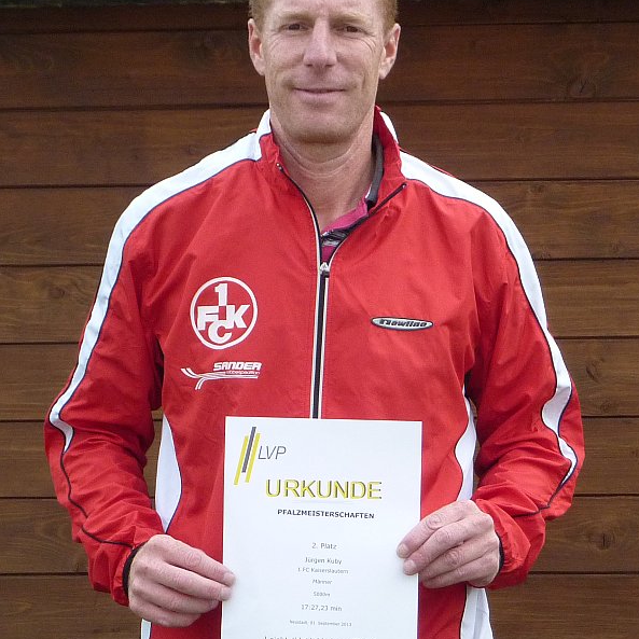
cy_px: 352
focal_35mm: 112
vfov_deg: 15.6
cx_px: 322
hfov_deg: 15.6
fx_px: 2339
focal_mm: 12.8
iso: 250
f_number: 4.2
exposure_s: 1/500
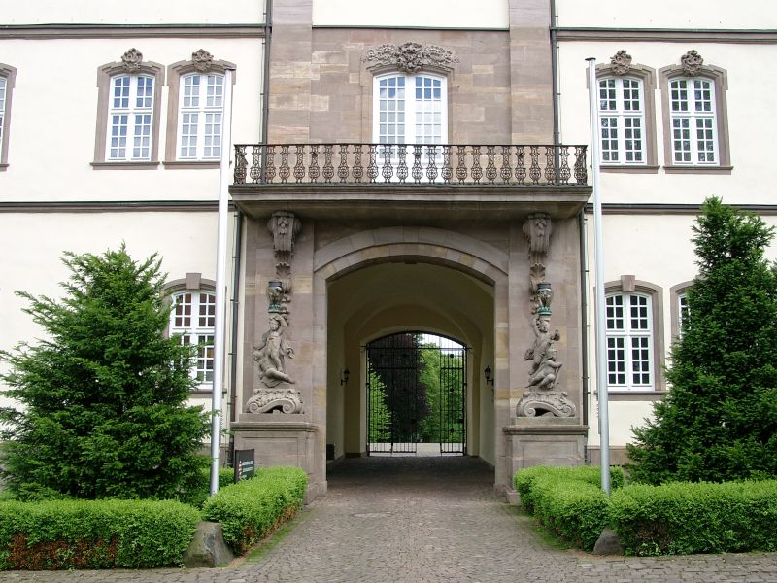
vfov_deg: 37.7
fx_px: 853
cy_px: 292
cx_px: 388
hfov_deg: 49.0
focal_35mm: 38
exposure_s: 1/243
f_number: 4
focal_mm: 8.02
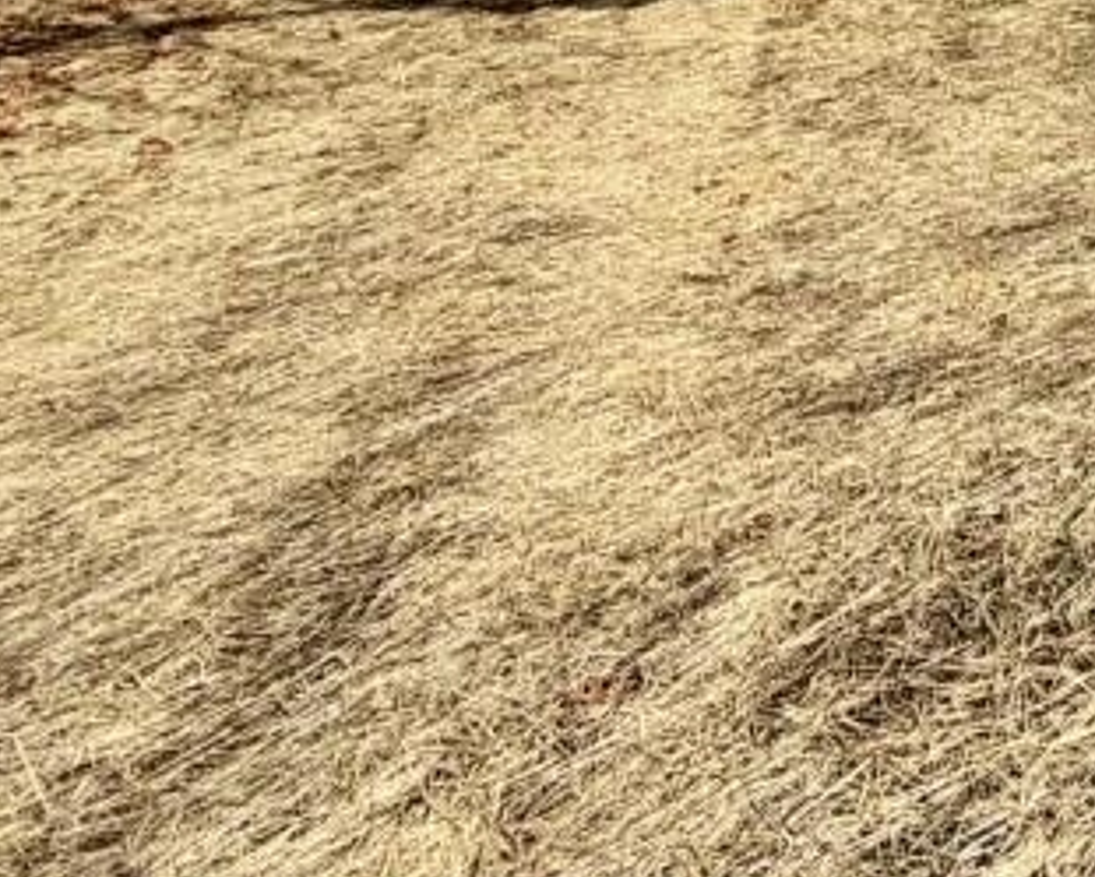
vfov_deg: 26.3
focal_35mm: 45
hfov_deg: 28.2
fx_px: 1459
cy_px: -370
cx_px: 1620
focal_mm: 2.22
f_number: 2.2
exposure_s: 1/1339
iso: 20
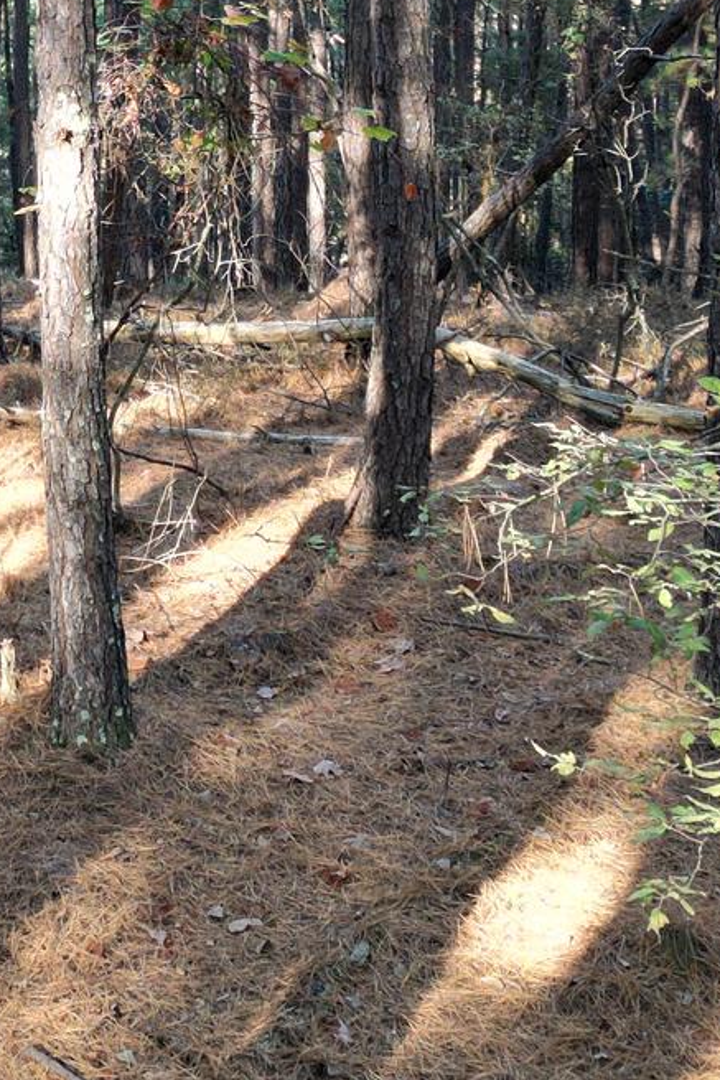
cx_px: -283
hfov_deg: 16.3
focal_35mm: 78
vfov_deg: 24.3
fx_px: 2339
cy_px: -106
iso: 120
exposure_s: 1/125
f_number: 1.7
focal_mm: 6.72
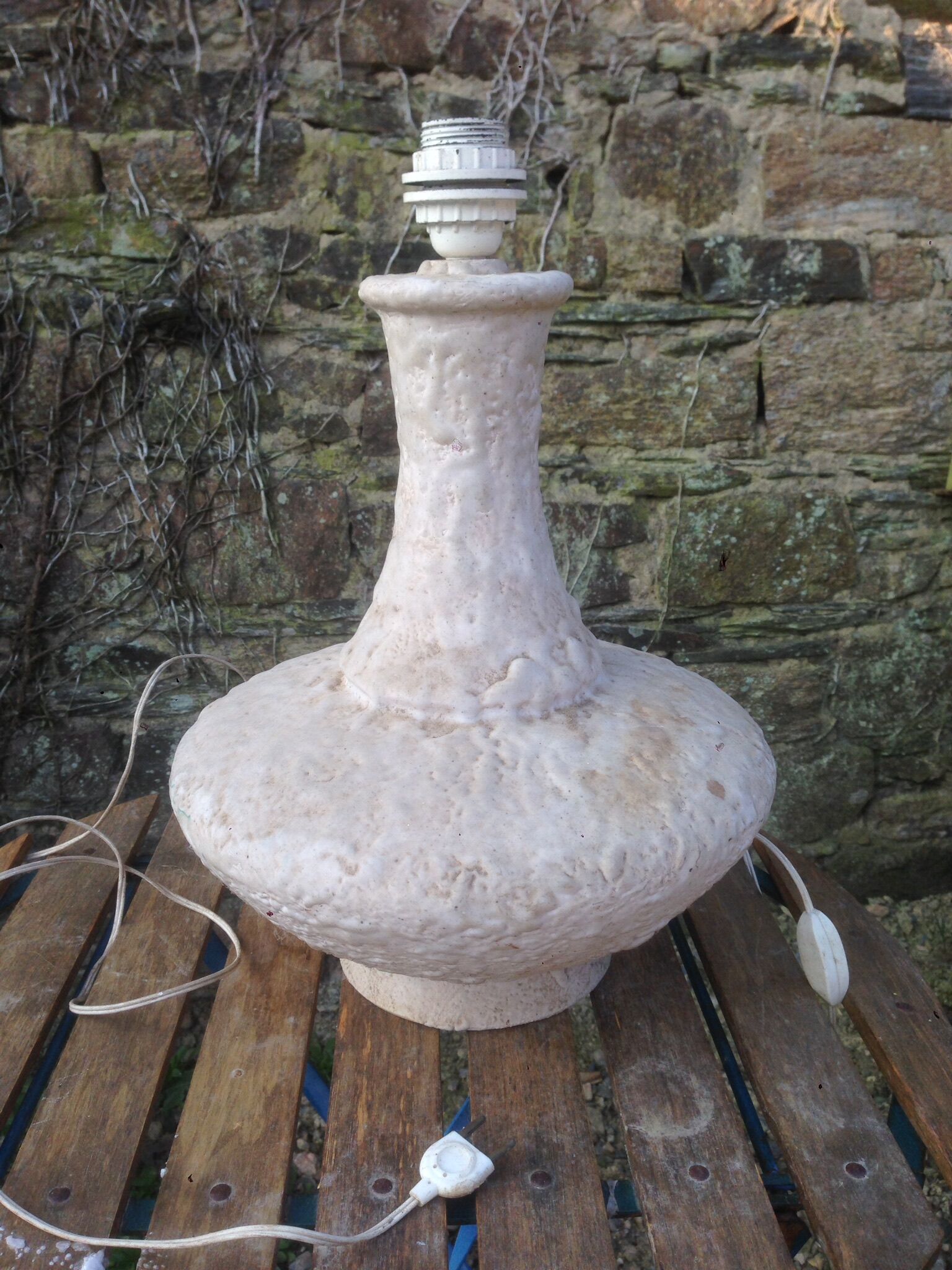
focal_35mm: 33
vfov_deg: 55.4
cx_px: 476
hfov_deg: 42.9
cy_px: 635
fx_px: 1210
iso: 50
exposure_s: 1/262
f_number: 2.4
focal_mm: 4.12
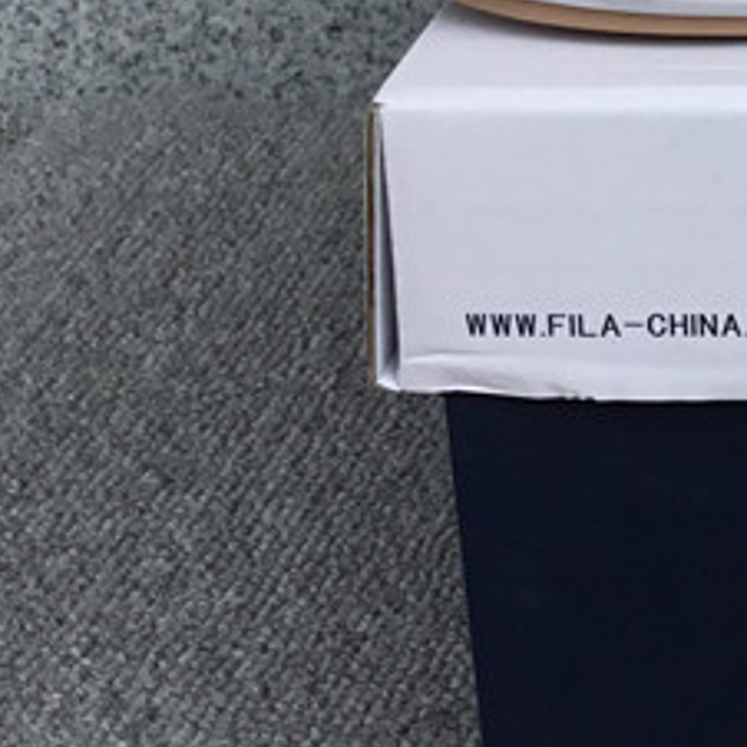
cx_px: 1269
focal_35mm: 109
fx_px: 2661
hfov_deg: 14.4
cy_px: -74
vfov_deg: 15.6
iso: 25
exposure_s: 1/399
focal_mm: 3.3
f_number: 2.4
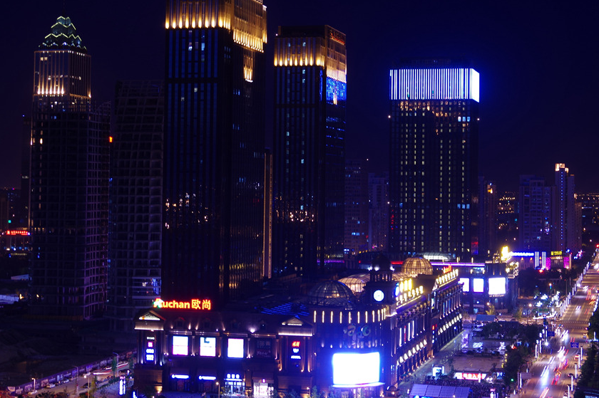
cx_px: 392
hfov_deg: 33.2
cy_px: 138
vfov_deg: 22.5
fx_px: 998
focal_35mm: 60
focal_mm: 28
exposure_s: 3
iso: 100
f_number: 7.1
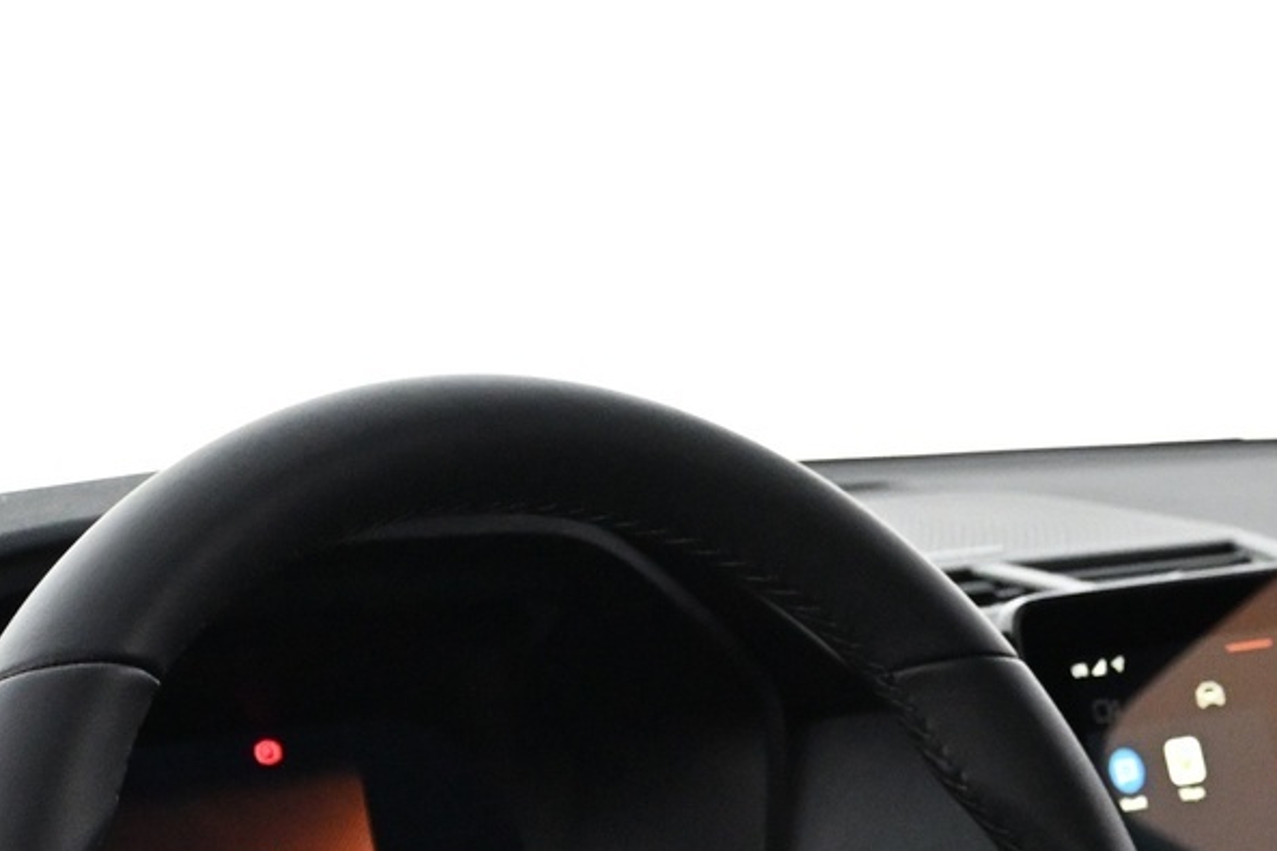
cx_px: 773
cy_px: 1036
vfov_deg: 15.6
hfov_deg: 24.1
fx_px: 2980
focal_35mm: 84
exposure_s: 1/60
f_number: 3.8
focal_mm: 20.5
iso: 5000
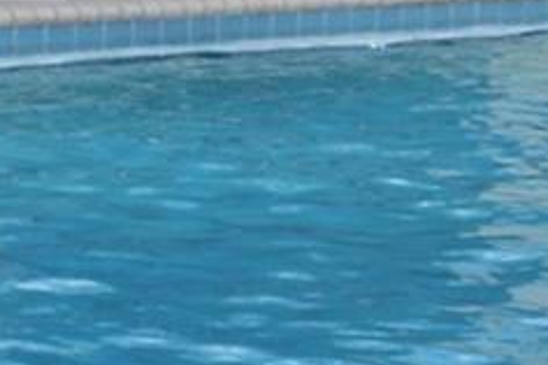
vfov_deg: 4.8
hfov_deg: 7.2
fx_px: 4335
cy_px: -157
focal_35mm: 285
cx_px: 56
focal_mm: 28
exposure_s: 1/160
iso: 100
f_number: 6.3
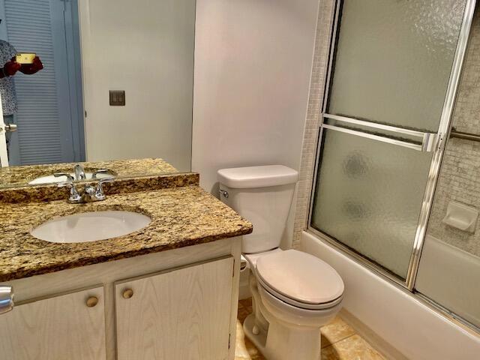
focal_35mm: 26
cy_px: 180
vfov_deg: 53.1
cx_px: 240
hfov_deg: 67.3
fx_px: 361
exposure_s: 1/120
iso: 80
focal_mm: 4.25
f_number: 1.8
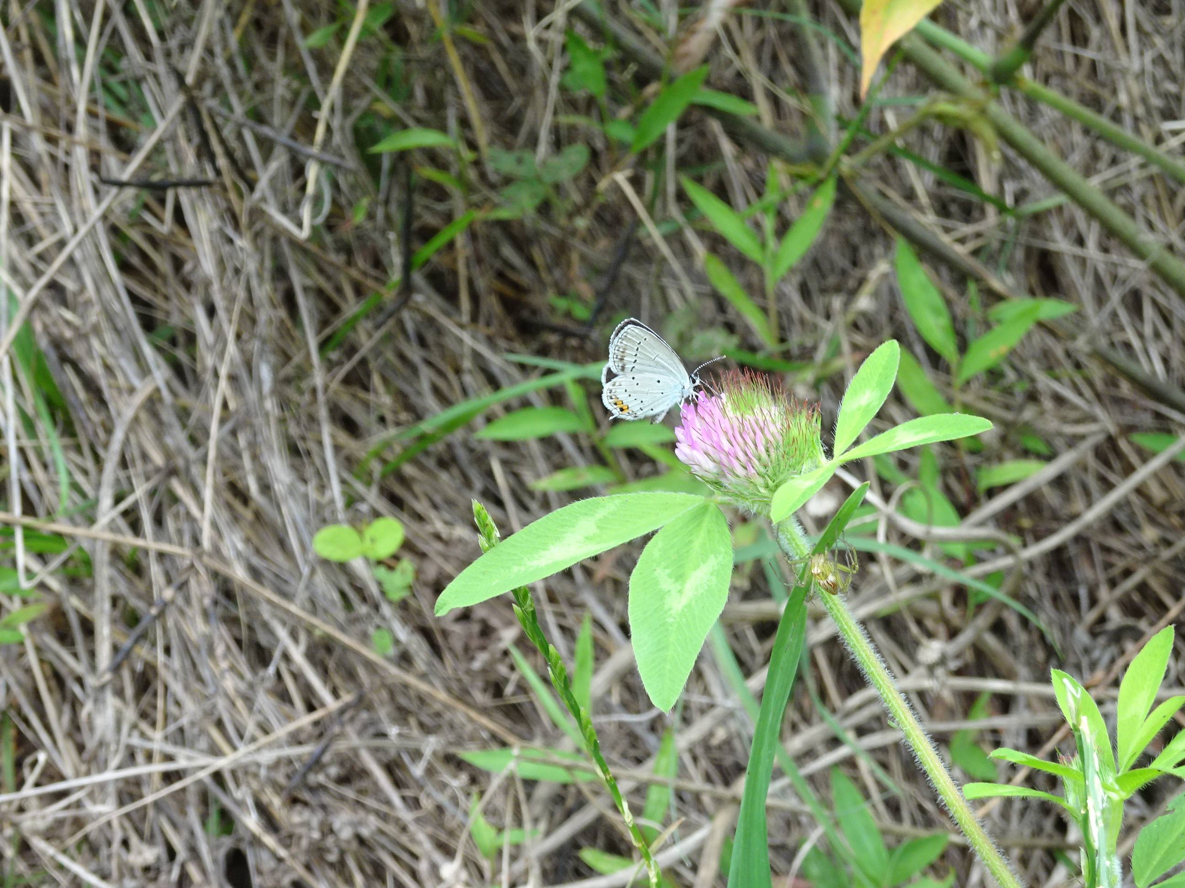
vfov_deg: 17.4
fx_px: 2910
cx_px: 592
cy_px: 444
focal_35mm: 85
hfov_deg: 23.0
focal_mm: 14.5
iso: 200
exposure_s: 1/100
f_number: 5
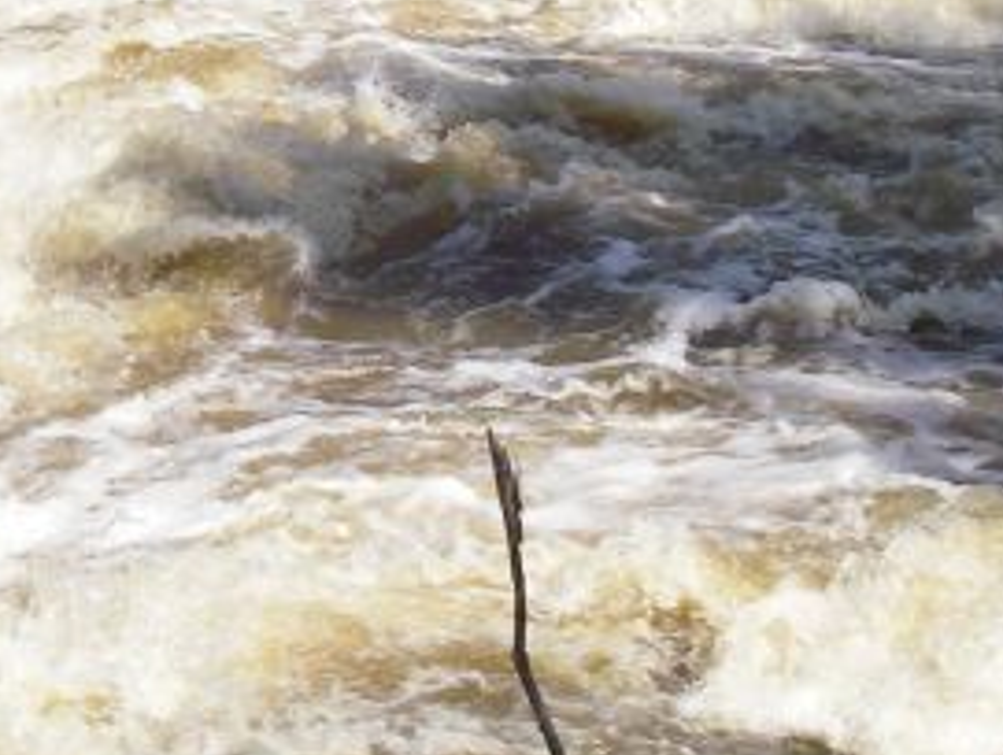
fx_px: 3250
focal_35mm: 112
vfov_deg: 13.2
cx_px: 440
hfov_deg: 17.5
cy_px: 218
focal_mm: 6.3
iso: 64
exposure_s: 1/250
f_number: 6.6
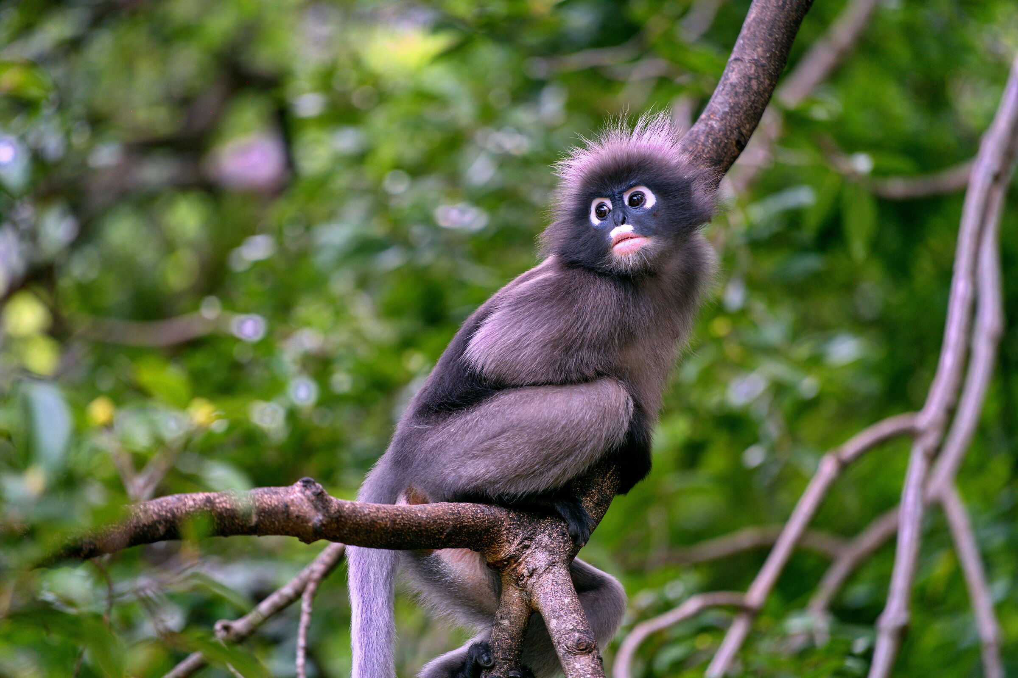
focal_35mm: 200
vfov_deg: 6.9
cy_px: 339
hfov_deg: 10.3
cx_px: 509
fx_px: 5655
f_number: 4
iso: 800
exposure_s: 1/250
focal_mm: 200
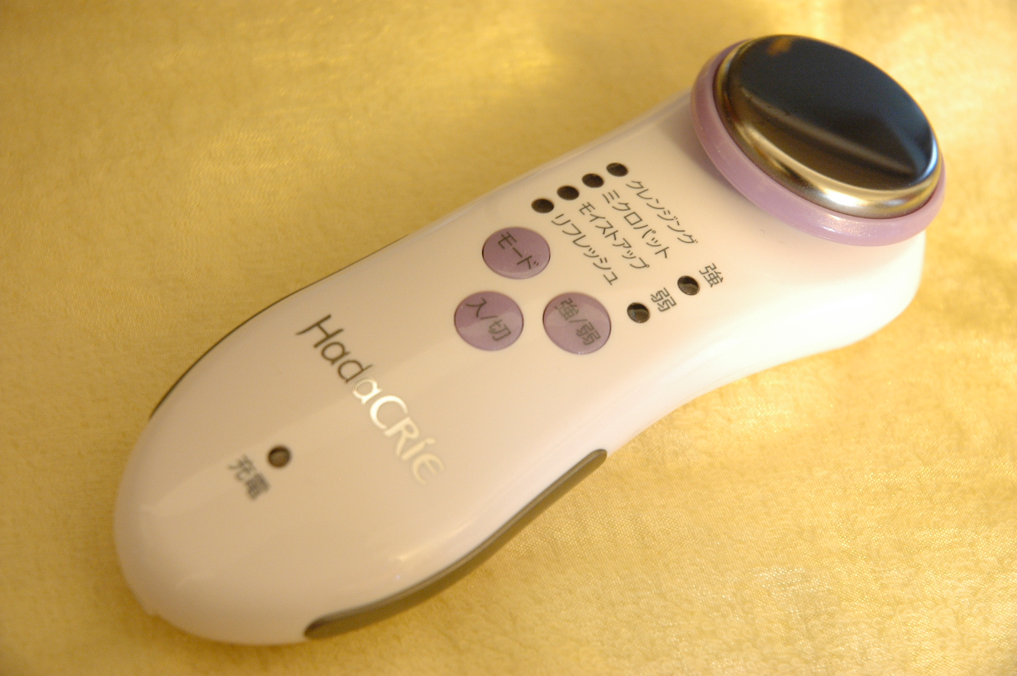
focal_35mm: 105
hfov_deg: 19.5
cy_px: 338
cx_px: 508
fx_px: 2964
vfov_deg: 13.0
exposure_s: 1/1.3
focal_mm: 70
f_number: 6.3
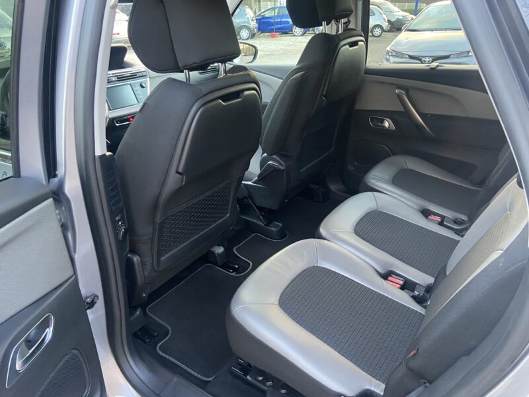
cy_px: 198
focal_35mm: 26
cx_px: 264
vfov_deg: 53.1
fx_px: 397
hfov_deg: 67.3
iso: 500
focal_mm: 4.25
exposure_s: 1/40
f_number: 1.8
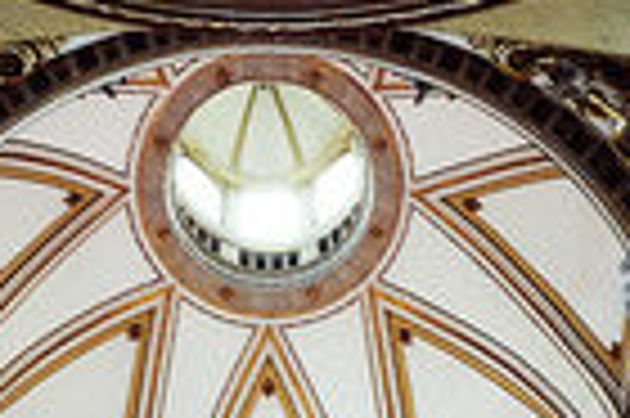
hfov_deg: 22.6
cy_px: 737
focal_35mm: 90
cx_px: 288
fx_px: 1573
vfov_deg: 13.7
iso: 6400
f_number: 11
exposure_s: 1/17
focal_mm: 14
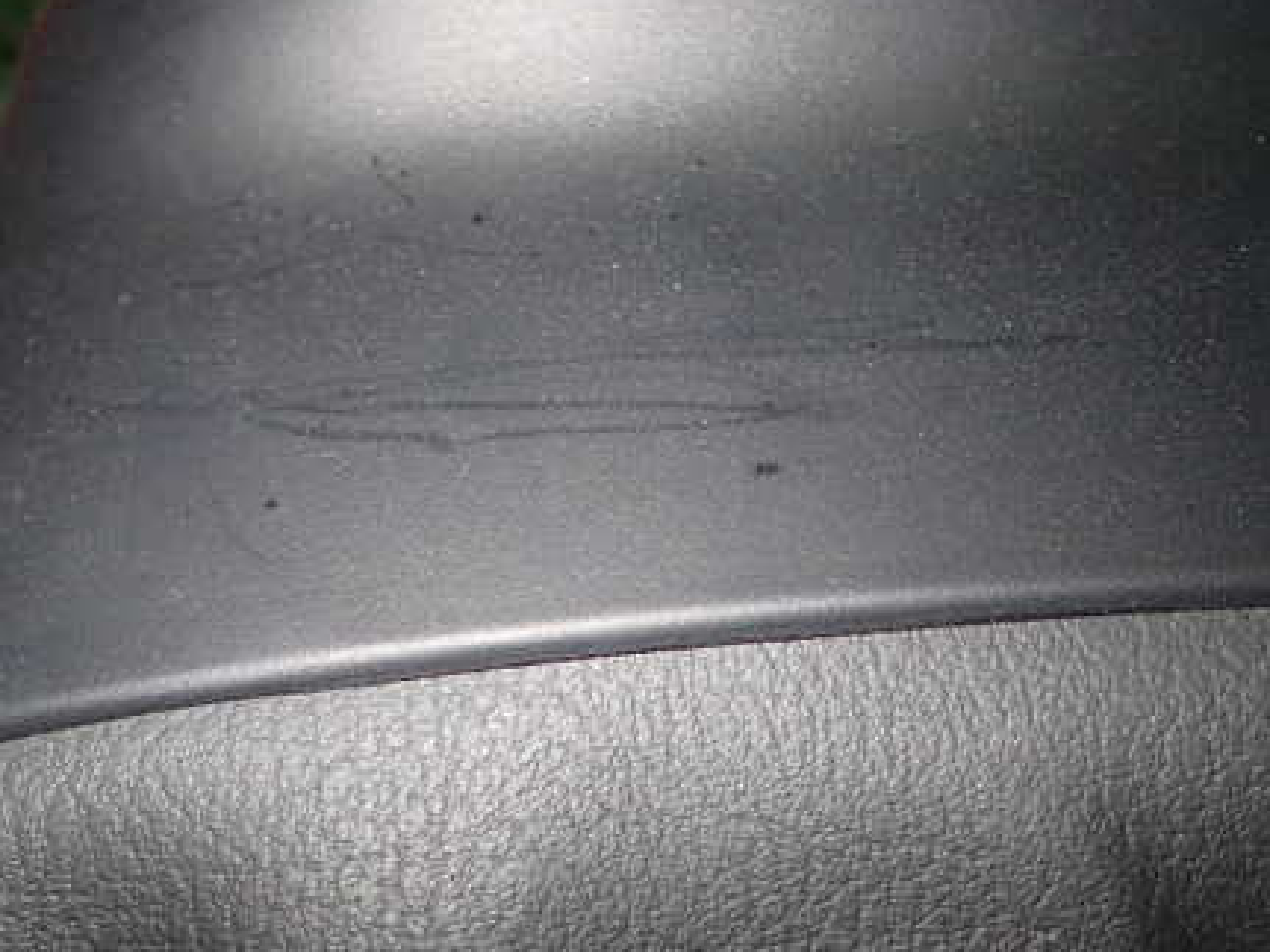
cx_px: 601
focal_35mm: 39
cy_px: 389
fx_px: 1430
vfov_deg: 36.7
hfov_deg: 47.9
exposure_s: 1/30
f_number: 6.3
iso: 200
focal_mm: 5.05
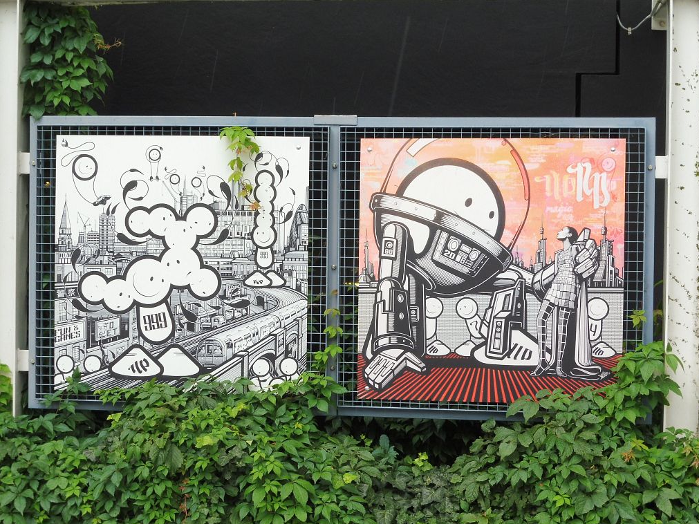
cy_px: 265
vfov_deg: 19.4
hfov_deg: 25.7
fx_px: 1534
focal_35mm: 76
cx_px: 353
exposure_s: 1/60
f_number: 5
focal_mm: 13.3
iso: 160
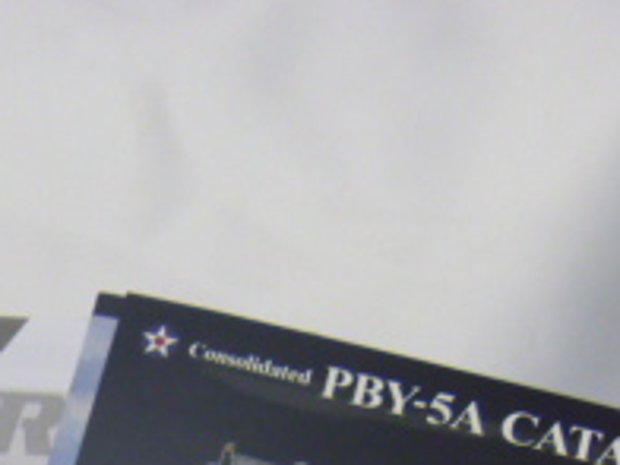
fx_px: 2042
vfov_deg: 12.3
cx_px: -266
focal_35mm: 114
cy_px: 737
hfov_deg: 16.0
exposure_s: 1/30
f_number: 3.5
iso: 160
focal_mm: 6.3
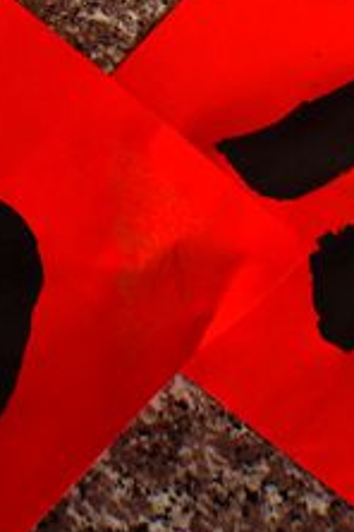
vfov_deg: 9.3
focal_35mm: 200
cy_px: -685
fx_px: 2950
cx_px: 22
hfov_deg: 6.8
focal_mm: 25
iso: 100
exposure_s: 1/100
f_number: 9
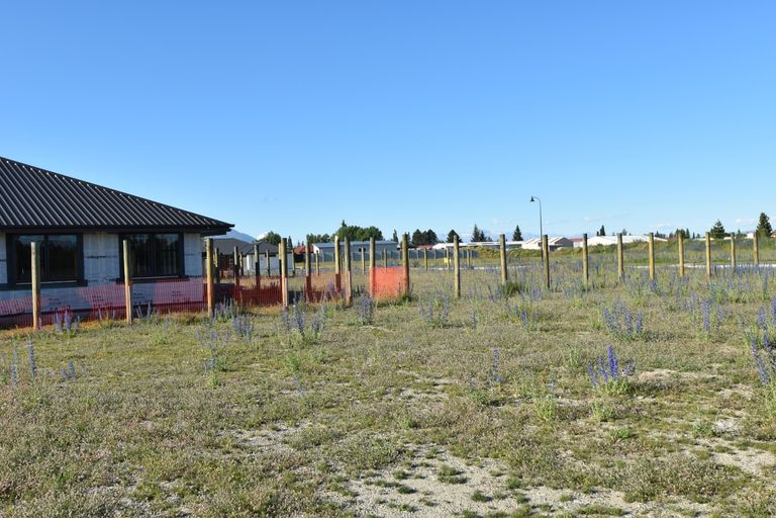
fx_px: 776
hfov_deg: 53.1
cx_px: 388
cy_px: 259
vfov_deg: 36.9
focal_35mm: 36
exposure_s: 1/400
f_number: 10
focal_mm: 24
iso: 200
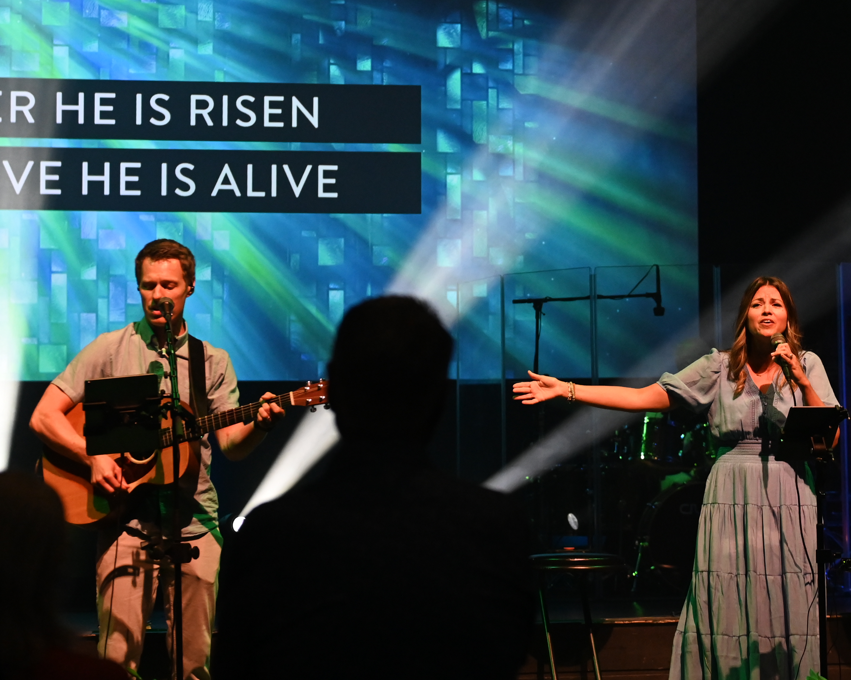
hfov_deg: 13.8
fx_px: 3501
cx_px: 685
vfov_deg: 11.1
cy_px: 112
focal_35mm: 139
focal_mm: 70
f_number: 4
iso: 3200
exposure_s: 1/400
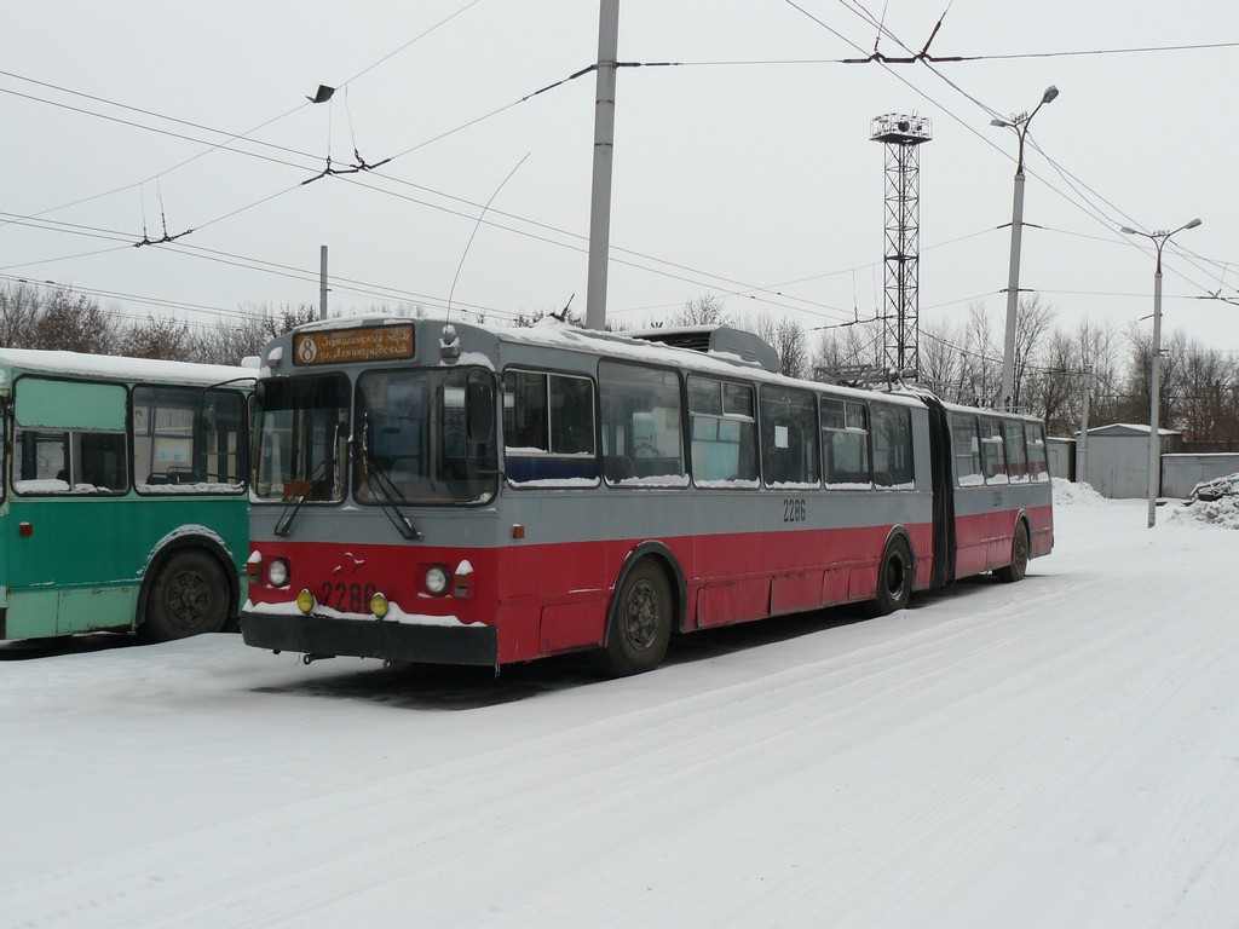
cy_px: 464
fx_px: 1396
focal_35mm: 39
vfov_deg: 36.8
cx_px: 620
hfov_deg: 47.9
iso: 100
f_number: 5
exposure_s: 1/200
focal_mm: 6.5
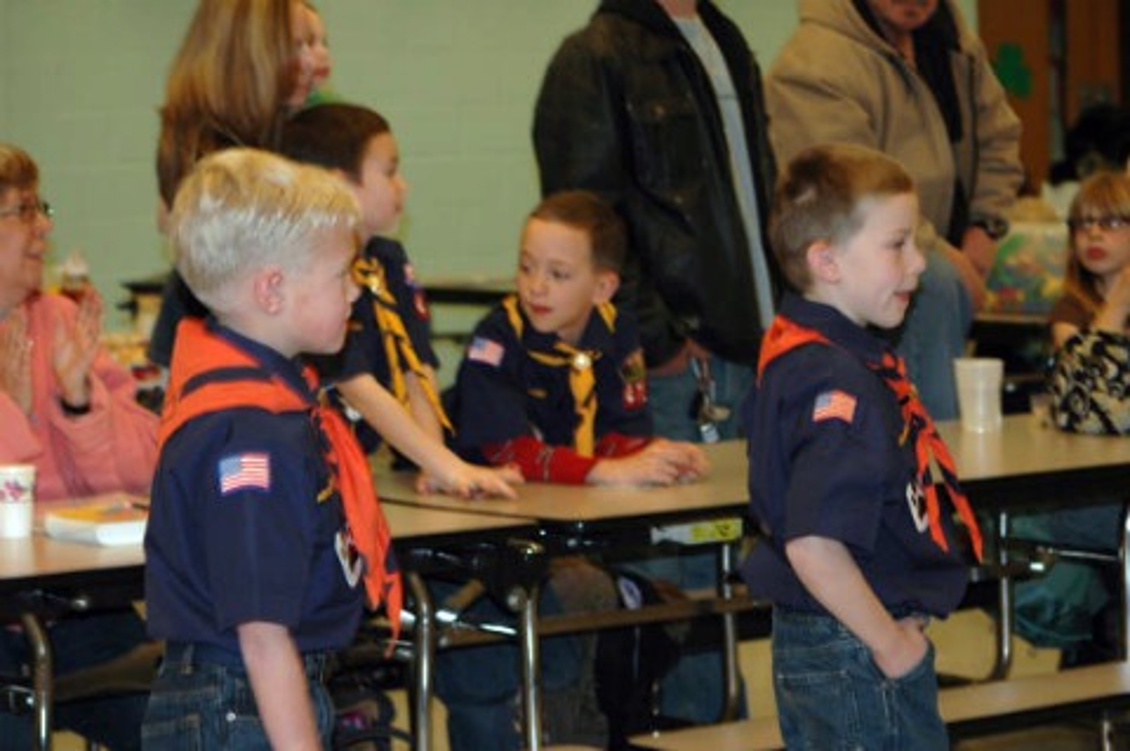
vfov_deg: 13.0
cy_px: 376
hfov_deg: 19.5
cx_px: 565
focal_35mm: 105
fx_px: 3292
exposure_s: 1/60
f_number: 4
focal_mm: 70
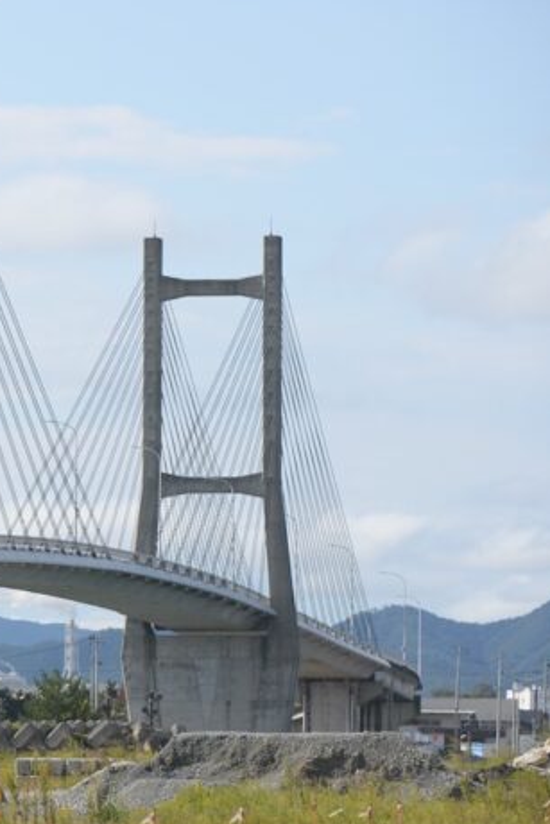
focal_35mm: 239
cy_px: 423
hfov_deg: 5.7
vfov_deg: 8.6
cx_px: -13
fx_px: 5473
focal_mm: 125
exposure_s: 1/2000
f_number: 3.5
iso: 160
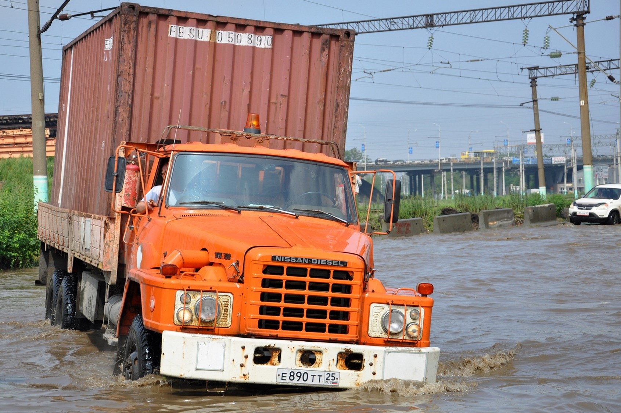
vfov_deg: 14.7
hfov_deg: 21.9
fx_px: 1603
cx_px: 296
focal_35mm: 93
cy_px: 209
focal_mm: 58
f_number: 5.6
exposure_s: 1/1600
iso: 400
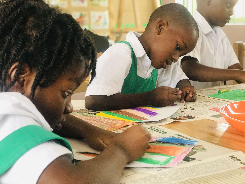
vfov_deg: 25.7
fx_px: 403
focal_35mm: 57
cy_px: 92
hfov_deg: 33.8
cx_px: 122
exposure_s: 1/50
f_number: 2.8
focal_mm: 6.6
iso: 64
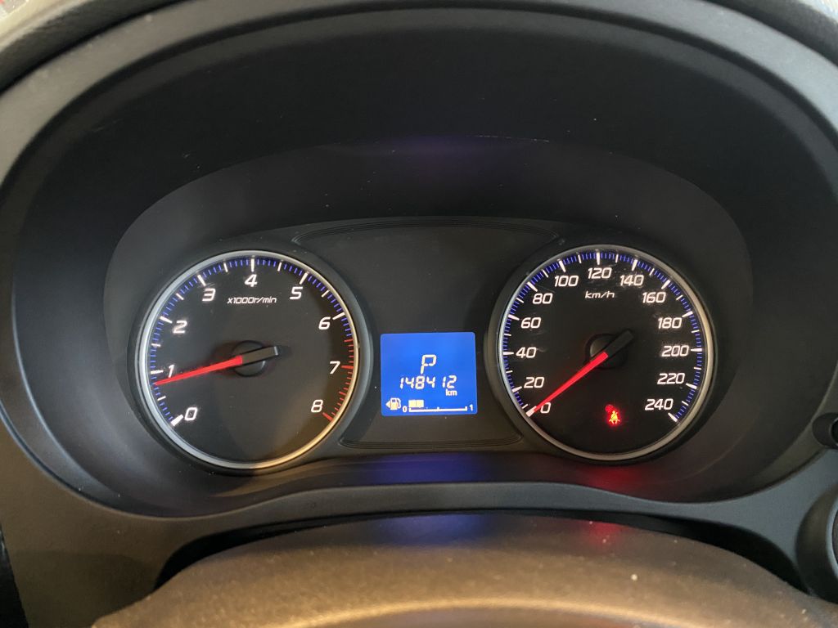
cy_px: 314
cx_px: 419
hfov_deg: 67.3
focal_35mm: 26
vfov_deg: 53.1
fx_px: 629
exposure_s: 1/25
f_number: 1.8
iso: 640
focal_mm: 4.25
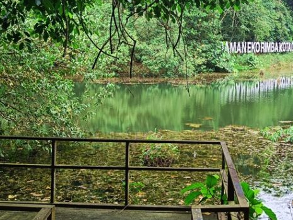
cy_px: 39
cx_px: 212
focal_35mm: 53
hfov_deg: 35.5
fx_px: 449
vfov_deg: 26.9
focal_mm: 5.59
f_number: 1.8
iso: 50
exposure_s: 1/176
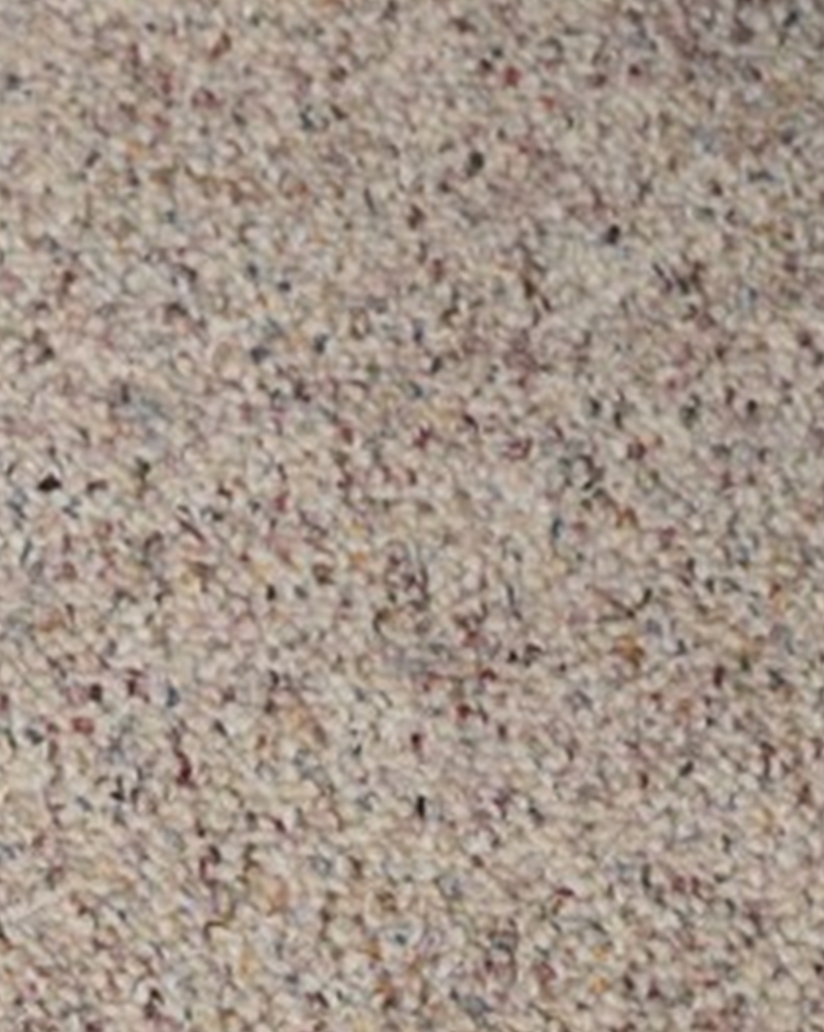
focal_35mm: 295
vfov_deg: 6.5
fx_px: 8997
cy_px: -139
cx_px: -812
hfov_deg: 5.1
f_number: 5.6
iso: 1400
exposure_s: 1/60
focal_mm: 55
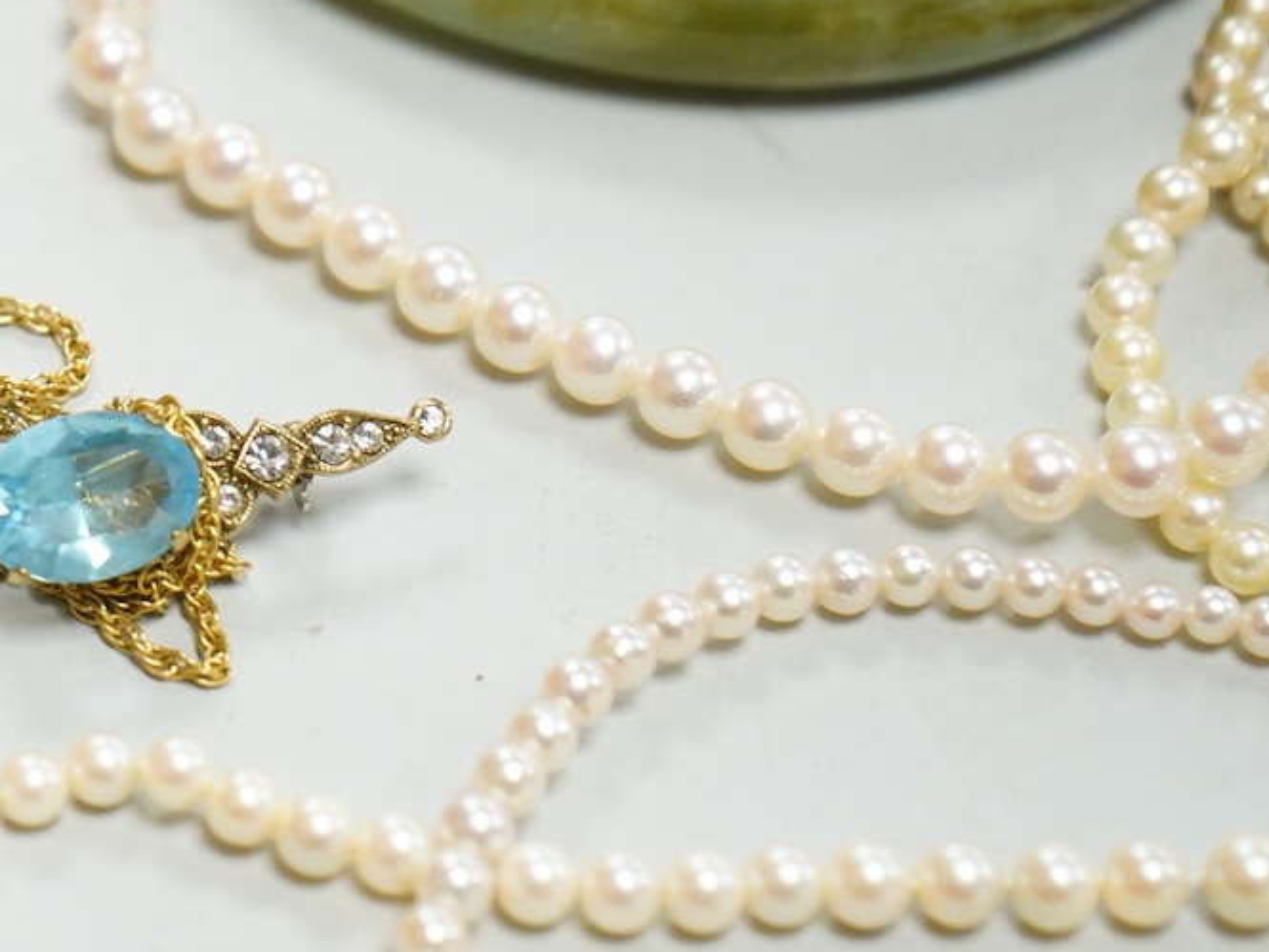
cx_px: -192
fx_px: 5830
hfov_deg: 12.2
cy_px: 428
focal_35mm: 159
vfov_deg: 9.3
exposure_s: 1/200
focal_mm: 64
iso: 2500
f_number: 5.6
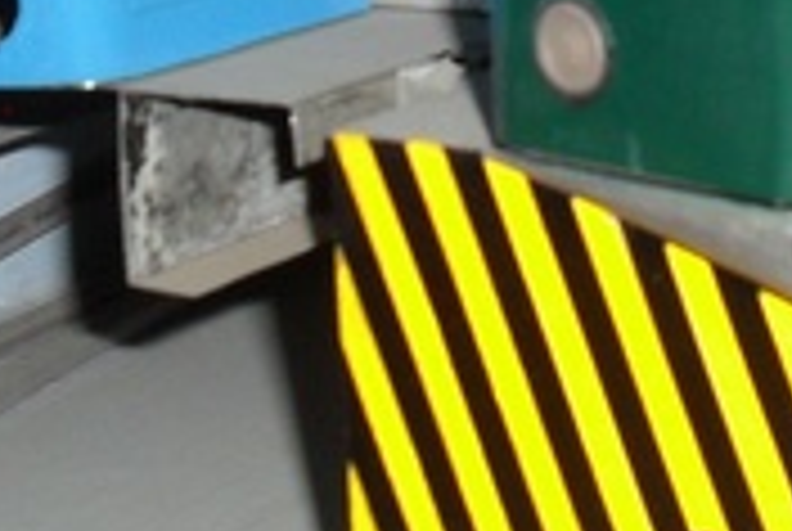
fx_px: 2909
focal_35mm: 132
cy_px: -18
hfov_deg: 15.2
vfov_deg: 10.3
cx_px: 792
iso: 200
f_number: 3.2
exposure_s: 1/45
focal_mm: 6.3
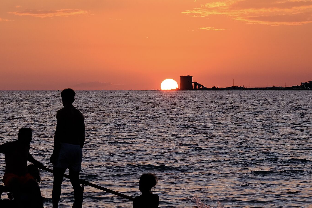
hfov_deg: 11.5
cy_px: 109
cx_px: 116
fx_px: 1551
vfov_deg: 7.7
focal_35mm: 179
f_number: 8
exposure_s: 1/200
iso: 400
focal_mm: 67.1
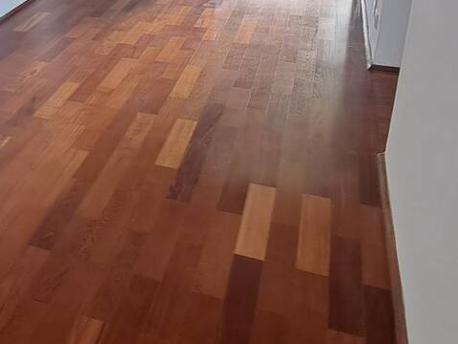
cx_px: 108
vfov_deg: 34.6
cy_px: 29
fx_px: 516
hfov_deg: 46.0
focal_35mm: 39
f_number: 2.2
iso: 50
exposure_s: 1/40
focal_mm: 1.74
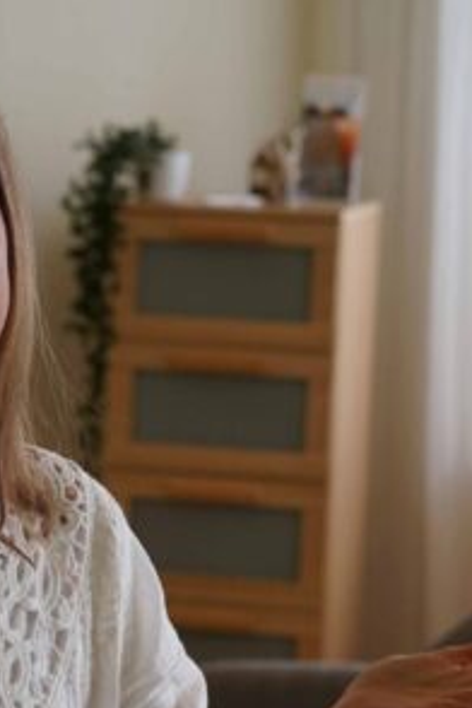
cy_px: 663
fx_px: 3441
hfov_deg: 7.8
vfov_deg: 11.7
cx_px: -4
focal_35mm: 175
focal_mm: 55
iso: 250
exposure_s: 1/60
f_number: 4
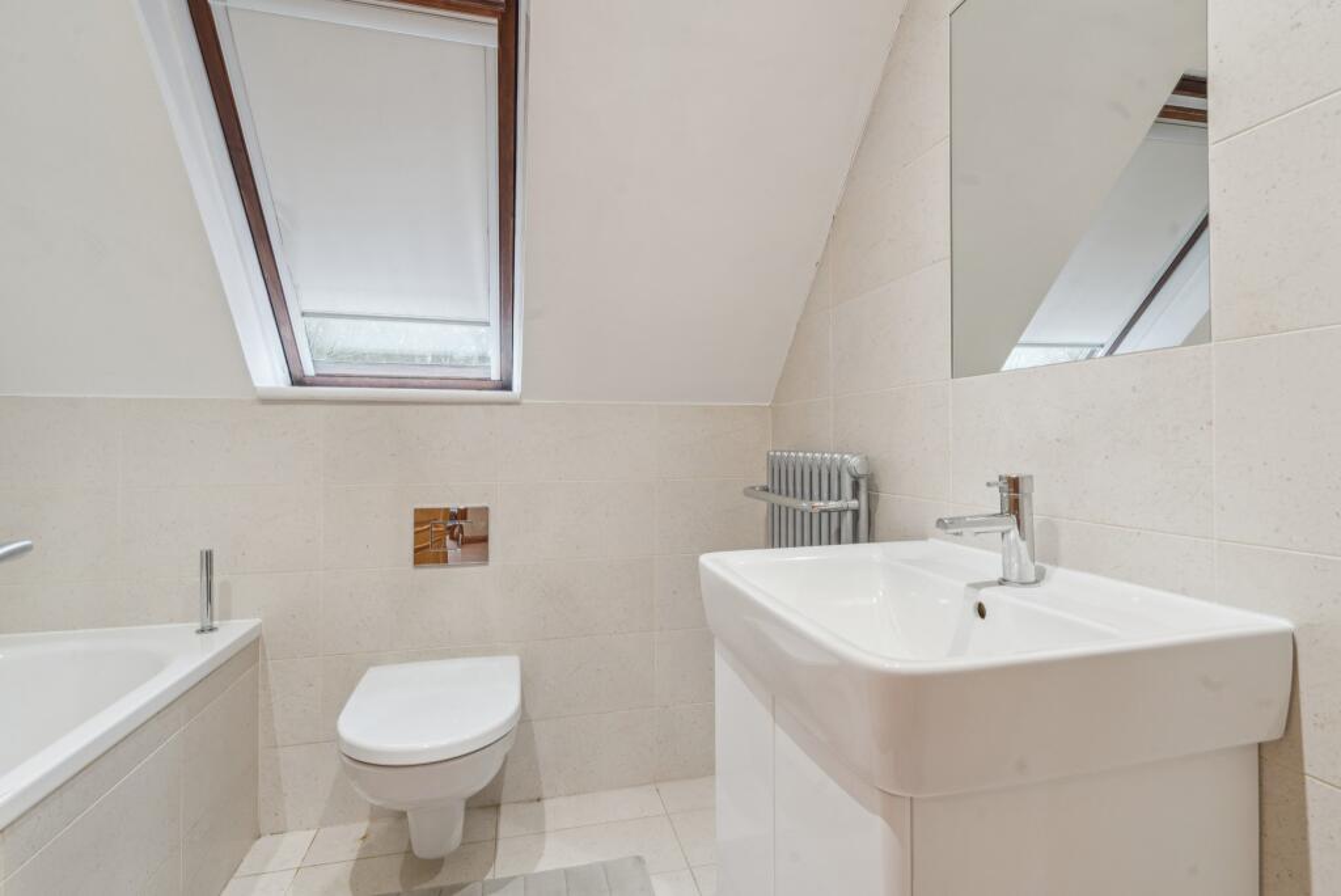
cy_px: 448
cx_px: 670
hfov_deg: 96.7
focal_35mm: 16
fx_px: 596
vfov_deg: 73.8
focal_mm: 16
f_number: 10
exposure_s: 1/4
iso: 640
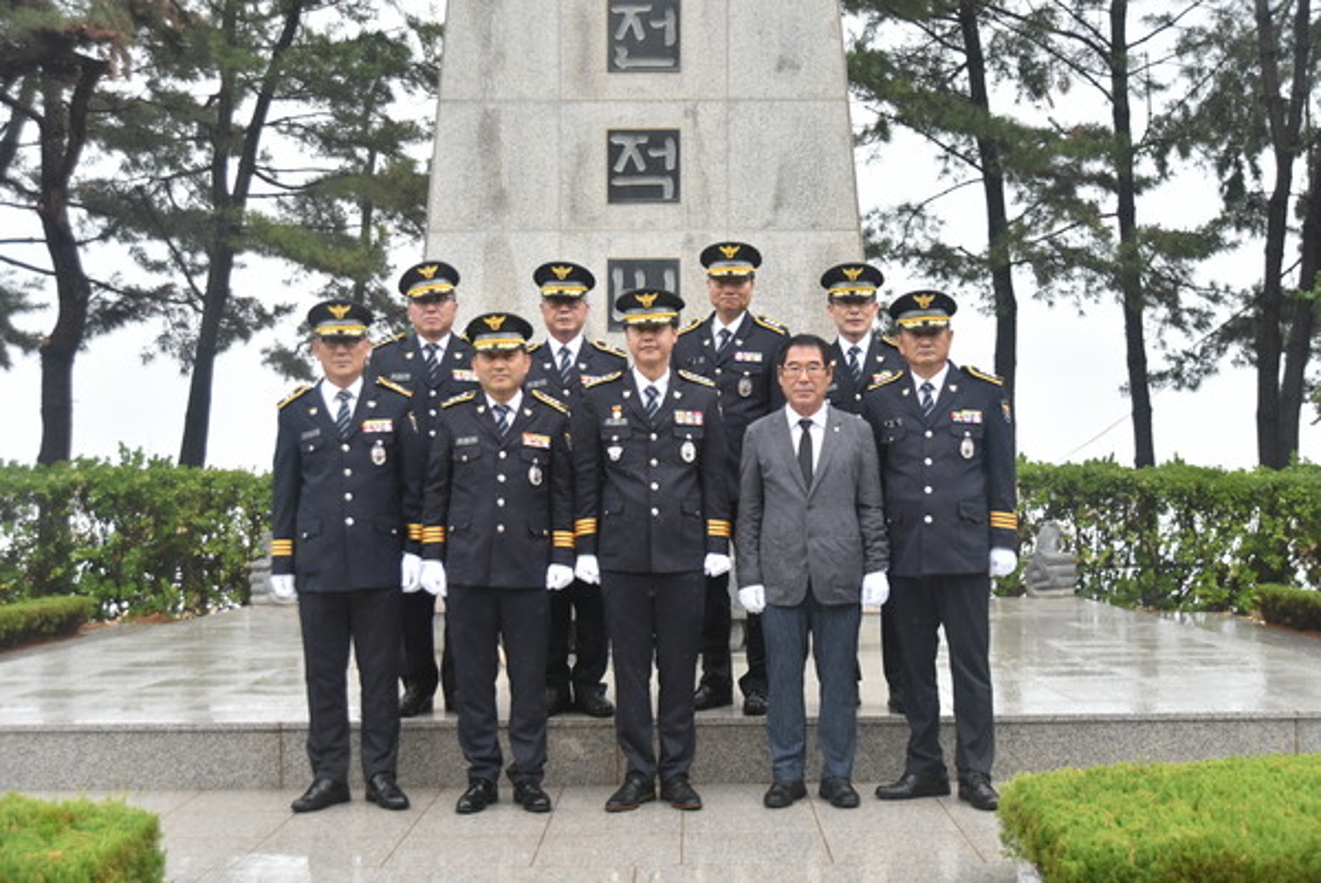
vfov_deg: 29.9
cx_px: 660
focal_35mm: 45
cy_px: 442
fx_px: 1652
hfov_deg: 43.6
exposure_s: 1/2000
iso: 2000
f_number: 4
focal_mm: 45
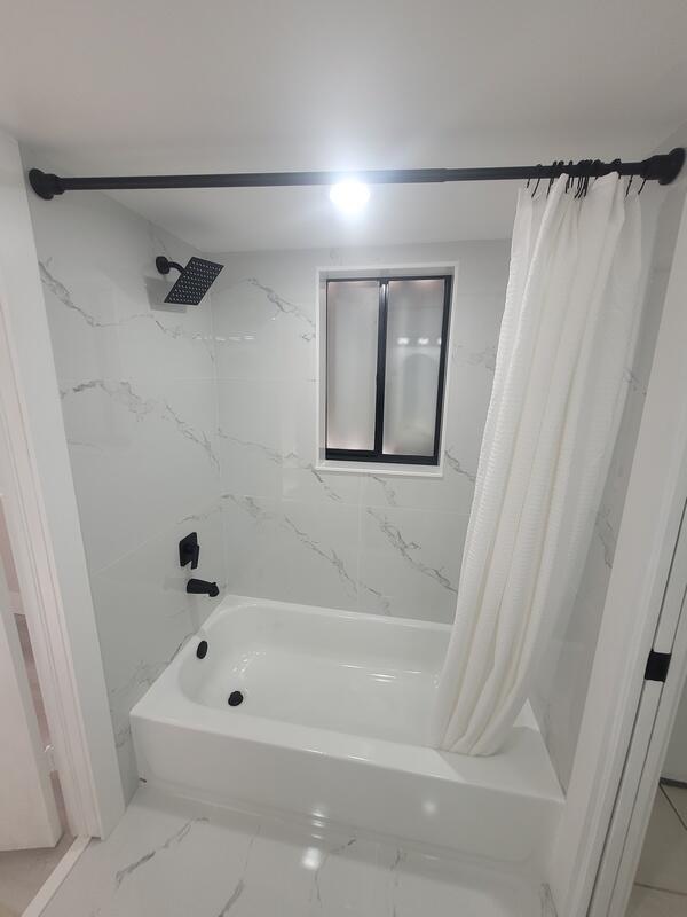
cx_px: 344
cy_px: 458
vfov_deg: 106.2
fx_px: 344
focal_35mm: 13
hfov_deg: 89.9
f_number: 2.2
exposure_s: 1/60
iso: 80
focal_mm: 1.74
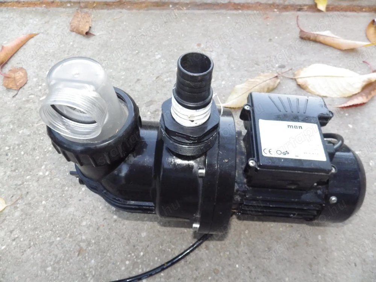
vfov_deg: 61.1
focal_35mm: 22
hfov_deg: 76.4
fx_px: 239
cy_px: 141
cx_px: 188
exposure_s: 1/45
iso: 640
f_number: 3.1
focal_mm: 4
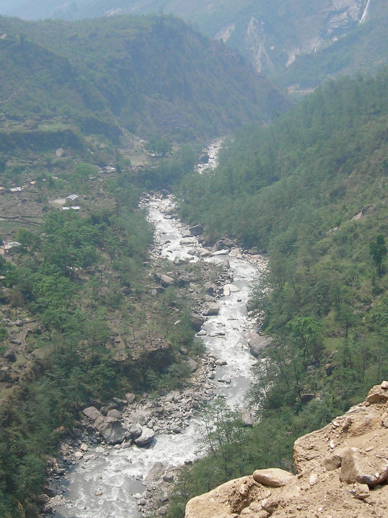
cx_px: 207
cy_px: 278
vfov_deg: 31.7
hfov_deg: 24.0
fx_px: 912
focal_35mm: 61
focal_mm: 6.3
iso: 50
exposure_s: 1/458
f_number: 3.2
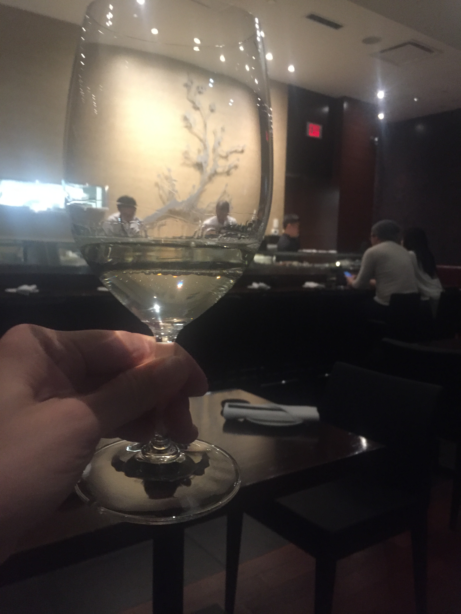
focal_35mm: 29
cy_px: 307
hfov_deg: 48.2
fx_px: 515
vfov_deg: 61.7
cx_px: 230
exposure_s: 1/20
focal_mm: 4.15
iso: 250
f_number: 2.2
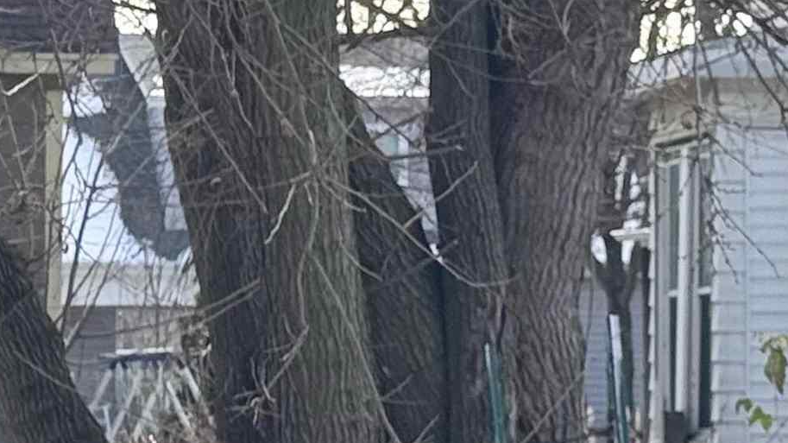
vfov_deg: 6.9
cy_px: 372
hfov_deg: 11.5
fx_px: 3676
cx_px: -535
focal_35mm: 176
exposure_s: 1/1923
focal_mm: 6.76
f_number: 1.78
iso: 64
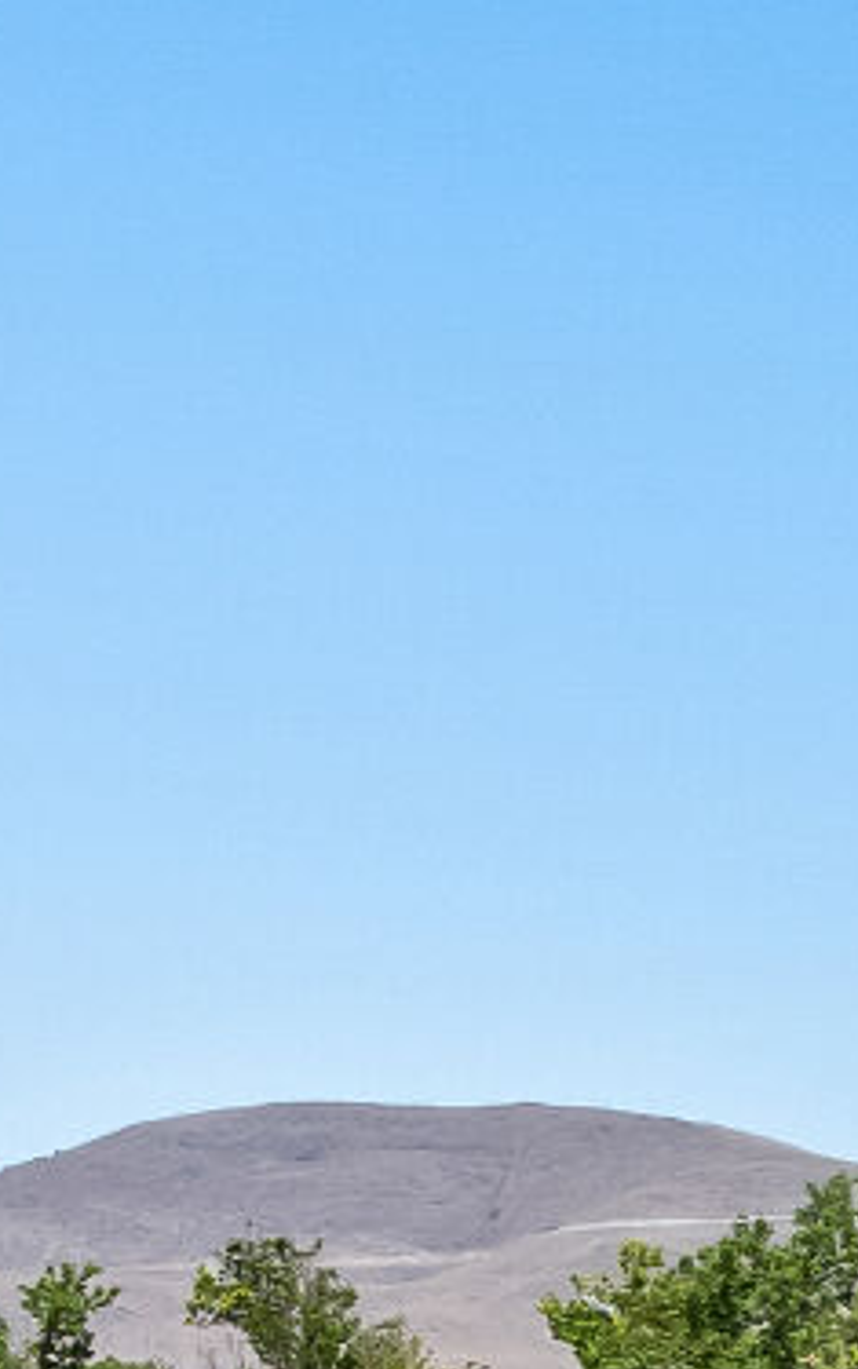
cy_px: 1851
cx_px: 3669
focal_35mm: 114
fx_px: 4257
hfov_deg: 7.3
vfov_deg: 17.0
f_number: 8
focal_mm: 14
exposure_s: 1/800
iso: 250
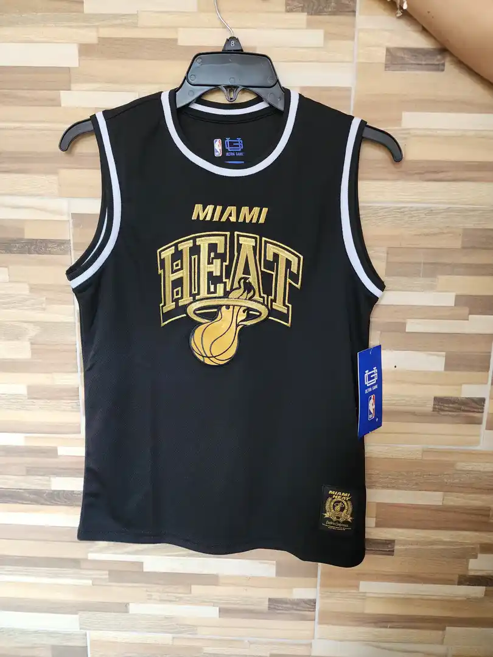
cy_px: 328
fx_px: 437
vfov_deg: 73.9
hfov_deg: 58.9
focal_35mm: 23
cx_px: 246
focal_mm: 6.4
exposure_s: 1/120
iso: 640
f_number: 1.8
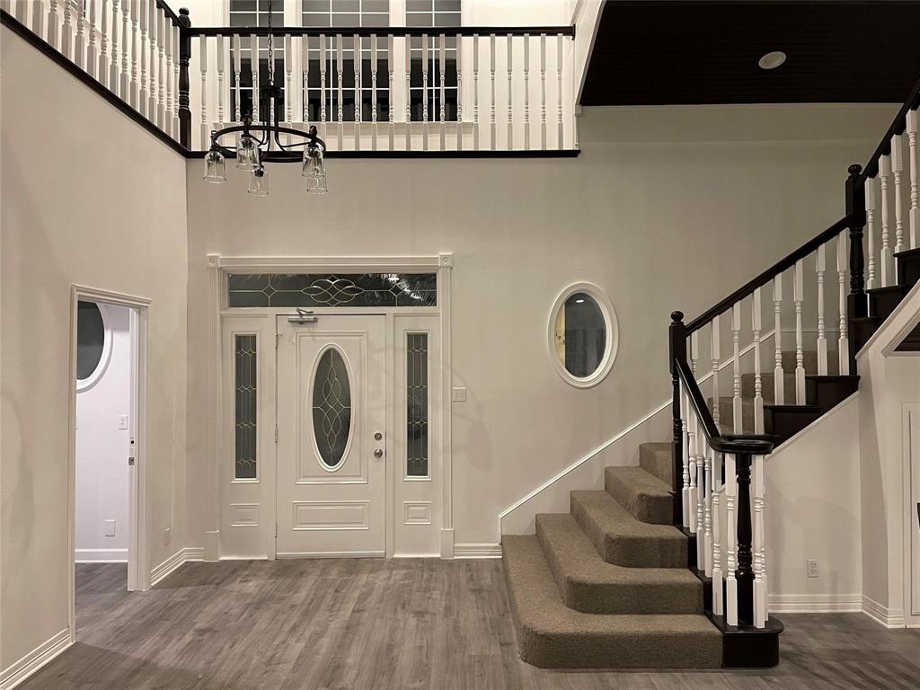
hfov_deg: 67.3
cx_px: 460
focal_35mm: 26
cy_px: 345
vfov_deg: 53.1
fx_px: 691
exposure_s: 1/60
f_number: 1.6
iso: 320
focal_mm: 5.1
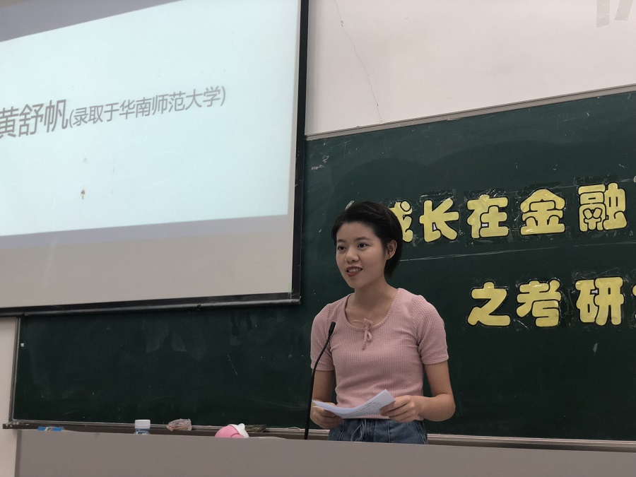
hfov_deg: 36.8
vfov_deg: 28.0
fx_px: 955
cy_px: 238
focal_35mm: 52
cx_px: 318
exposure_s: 1/33
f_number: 2.4
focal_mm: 6
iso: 80
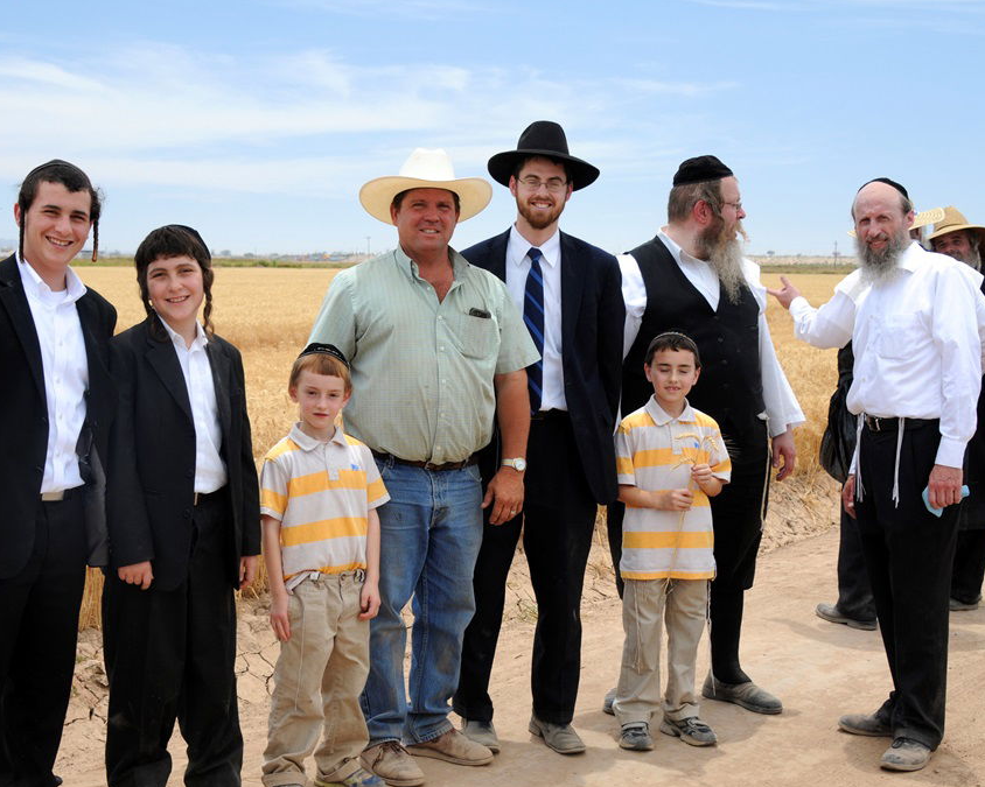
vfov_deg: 26.2
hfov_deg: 32.5
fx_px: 1691
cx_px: 455
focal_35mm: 58
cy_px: 394
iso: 250
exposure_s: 1/200
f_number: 7.1
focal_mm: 34
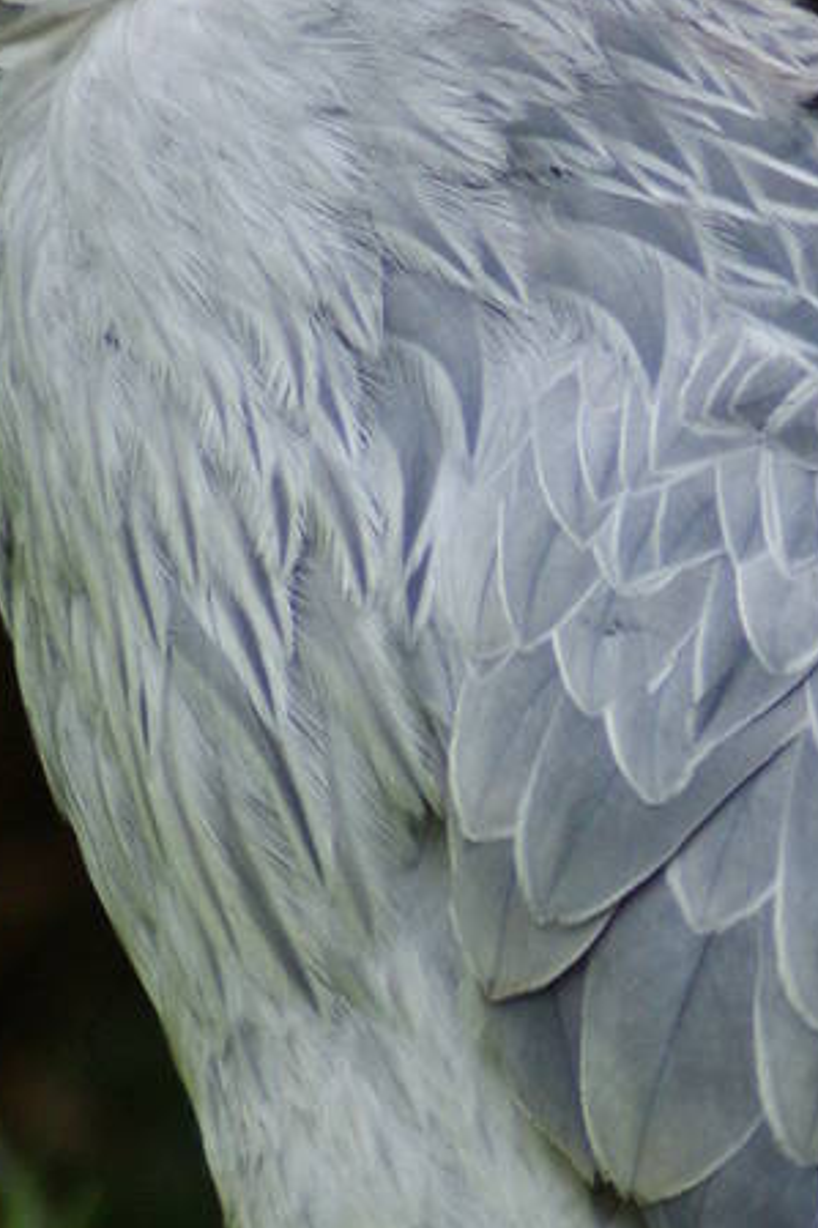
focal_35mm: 1605
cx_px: 672
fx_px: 54742
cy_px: 361
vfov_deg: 1.3
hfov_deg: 0.9
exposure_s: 1/125
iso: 400
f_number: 5.6
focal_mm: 300
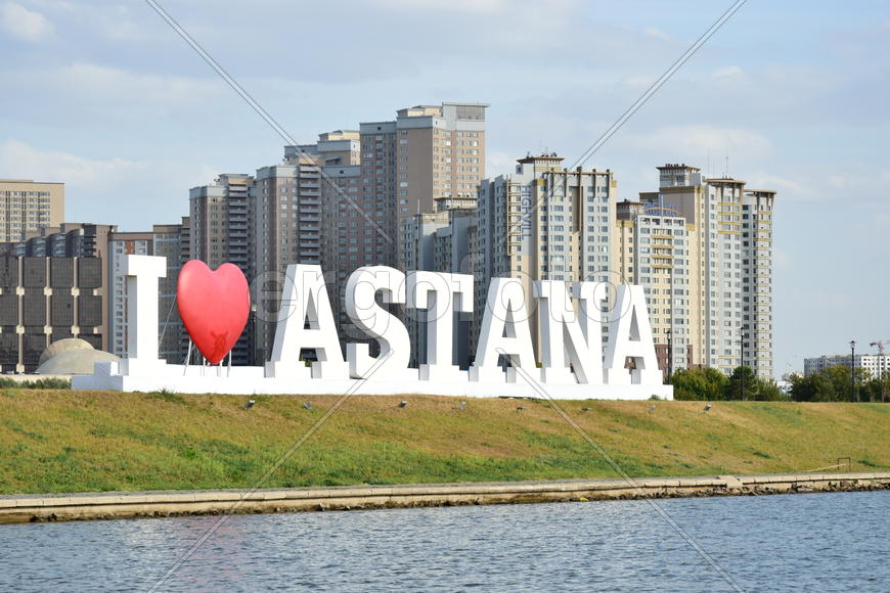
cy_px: 296
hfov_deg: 15.2
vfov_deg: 10.2
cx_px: 445
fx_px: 3337
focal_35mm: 135
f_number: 8
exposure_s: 1/320
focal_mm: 90
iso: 200
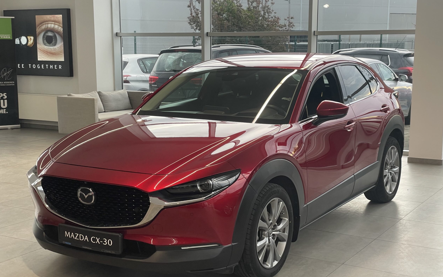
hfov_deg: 36.3
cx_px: 221
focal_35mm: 56
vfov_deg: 23.1
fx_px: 676
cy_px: 164
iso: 50
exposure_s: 1/100
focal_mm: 6
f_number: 2
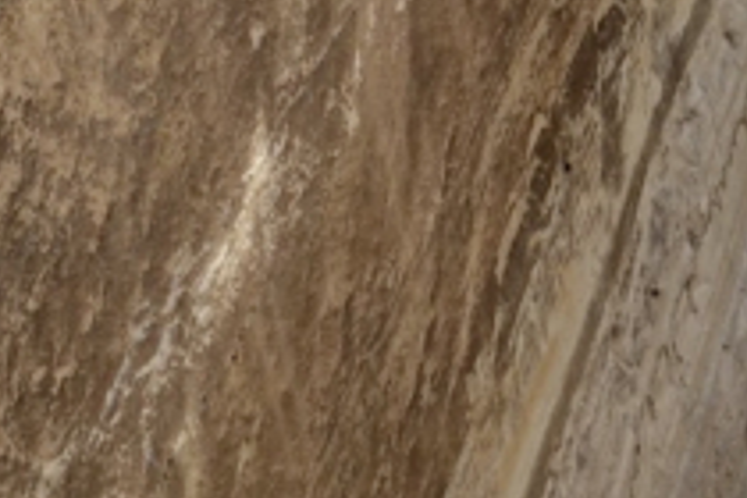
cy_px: -713
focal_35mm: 142
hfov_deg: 13.4
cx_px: 1227
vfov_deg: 8.7
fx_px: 2946
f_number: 4
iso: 125
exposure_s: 1/500
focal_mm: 10.81
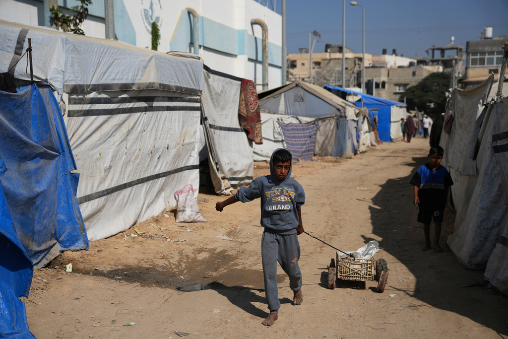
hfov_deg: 38.8
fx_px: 721
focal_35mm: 51
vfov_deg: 26.4
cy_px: 170
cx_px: 254
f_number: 3.5
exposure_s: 1/5000
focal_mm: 51.1
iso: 100
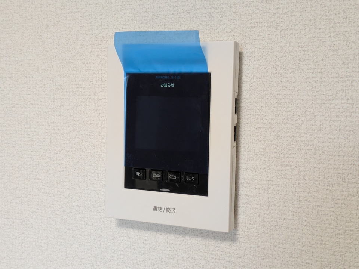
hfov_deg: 37.5
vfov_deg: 28.6
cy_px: 134
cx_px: 180
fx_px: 529
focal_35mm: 51
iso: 270
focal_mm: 5.43
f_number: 1.89
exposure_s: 1/120
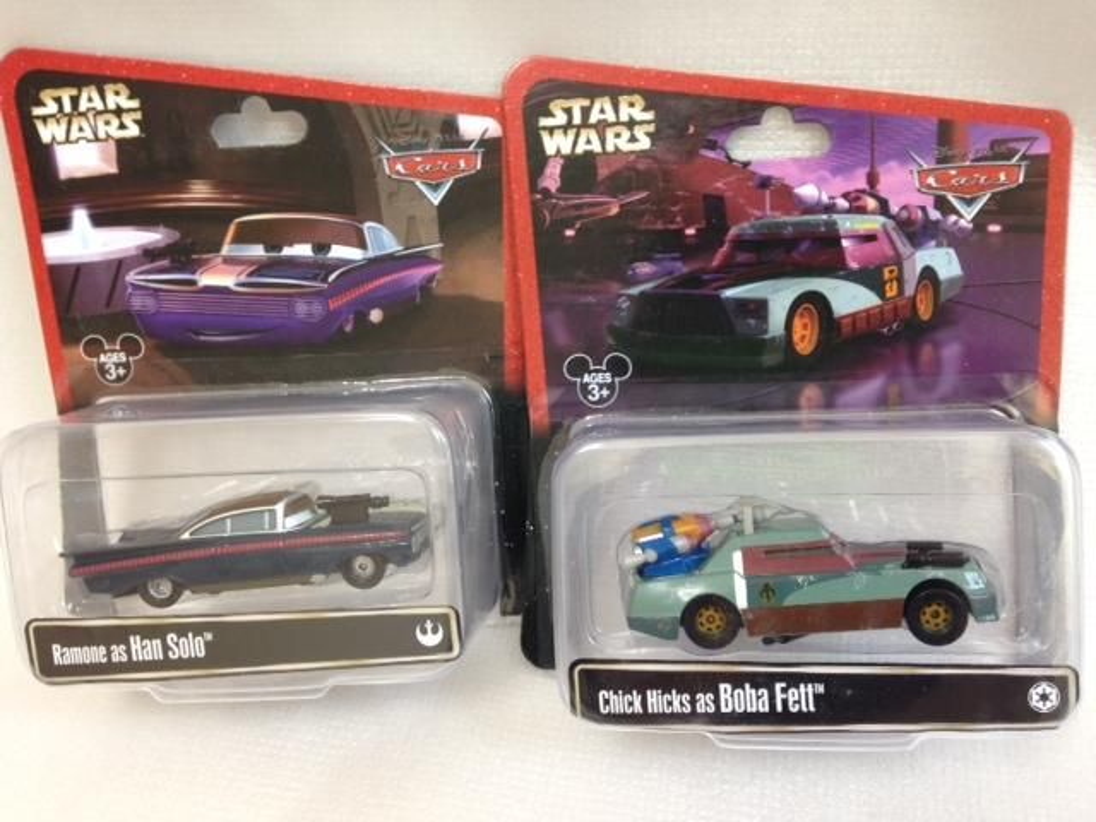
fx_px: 1045
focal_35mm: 33
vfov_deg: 42.9
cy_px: 411
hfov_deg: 55.4
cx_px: 548
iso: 64
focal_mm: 4.12
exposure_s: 1/20
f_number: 2.4
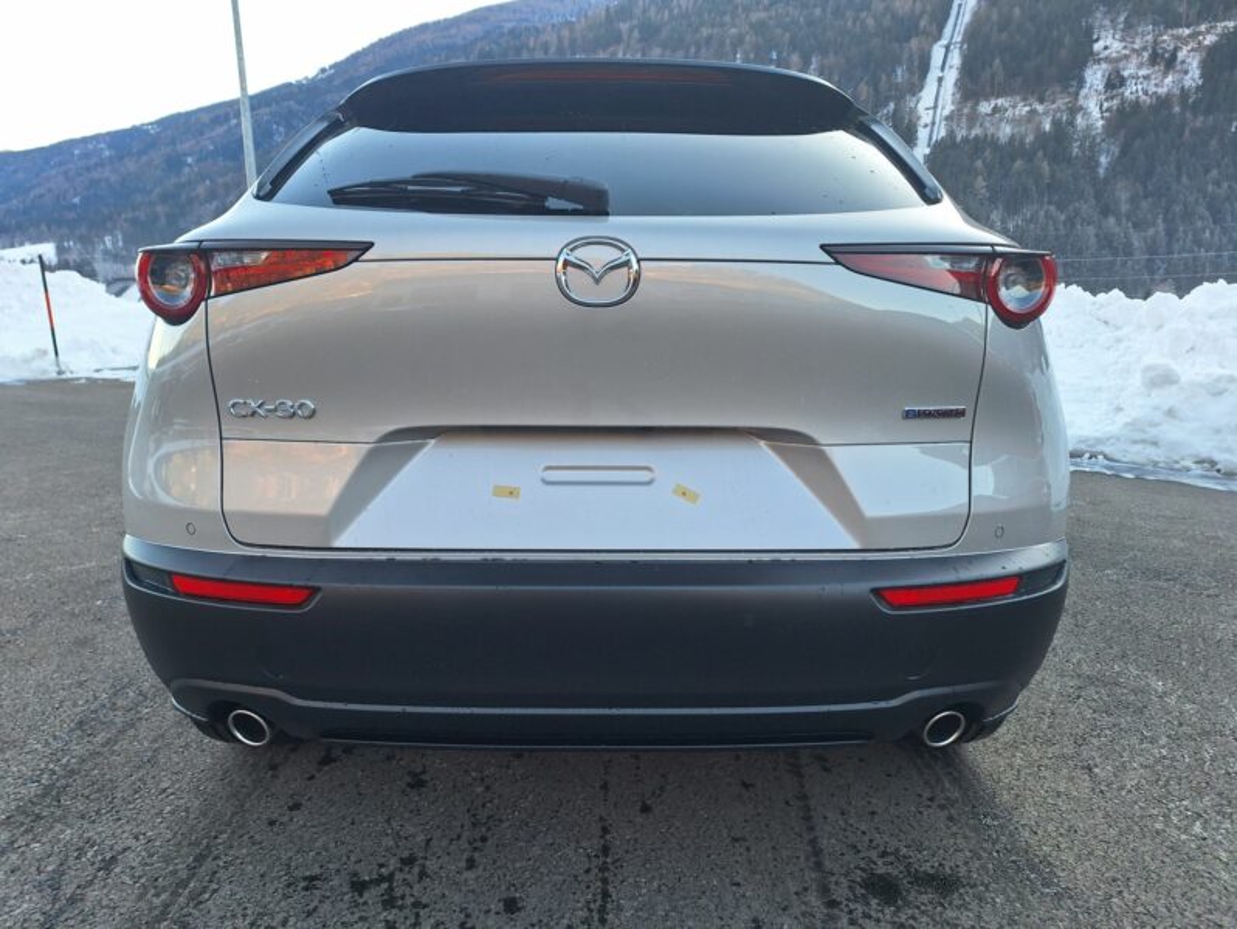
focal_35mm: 23
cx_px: 618
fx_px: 822
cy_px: 464
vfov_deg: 58.9
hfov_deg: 73.9
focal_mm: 5.54
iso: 40
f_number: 1.8
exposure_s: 1/321
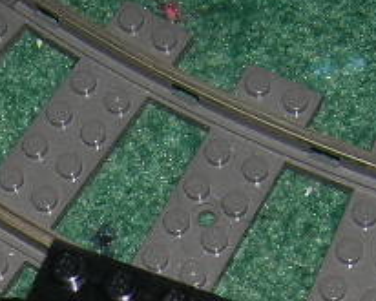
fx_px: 1837
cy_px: 462
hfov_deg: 11.5
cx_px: -64
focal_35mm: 165
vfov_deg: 9.1
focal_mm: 5.7
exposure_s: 1/60.1
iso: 50
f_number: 2.9
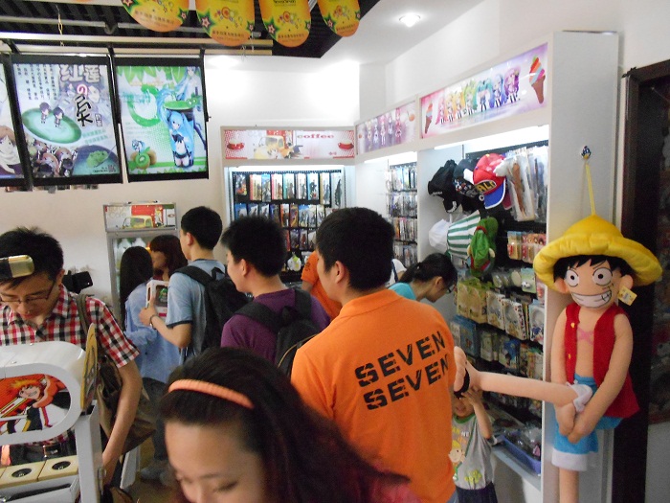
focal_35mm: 26
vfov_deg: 53.1
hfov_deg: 67.3
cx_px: 335
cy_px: 252
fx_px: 503
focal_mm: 4.6
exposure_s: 1/100
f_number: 3.2
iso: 800
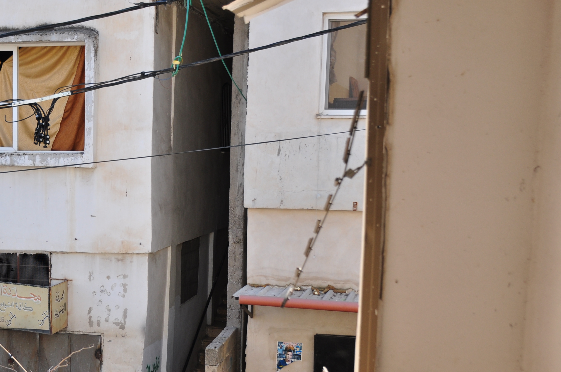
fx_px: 934
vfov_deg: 22.4
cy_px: 273
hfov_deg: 32.8
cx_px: 137
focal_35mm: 60
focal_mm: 24
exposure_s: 1/640
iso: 200
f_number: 3.8
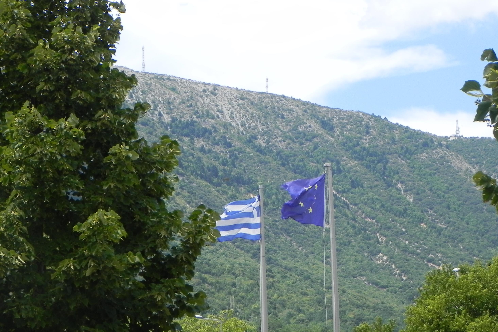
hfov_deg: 18.6
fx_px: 1521
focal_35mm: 110
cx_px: 248
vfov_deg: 12.5
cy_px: 179
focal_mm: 18.8
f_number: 6.3
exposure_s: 1/347
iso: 160
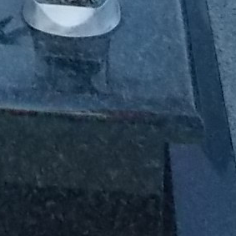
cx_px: -142
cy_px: -249
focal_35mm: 130
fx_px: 1003
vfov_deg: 11.9
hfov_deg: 12.6
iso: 400
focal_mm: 4.6
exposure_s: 1/320
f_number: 3.2
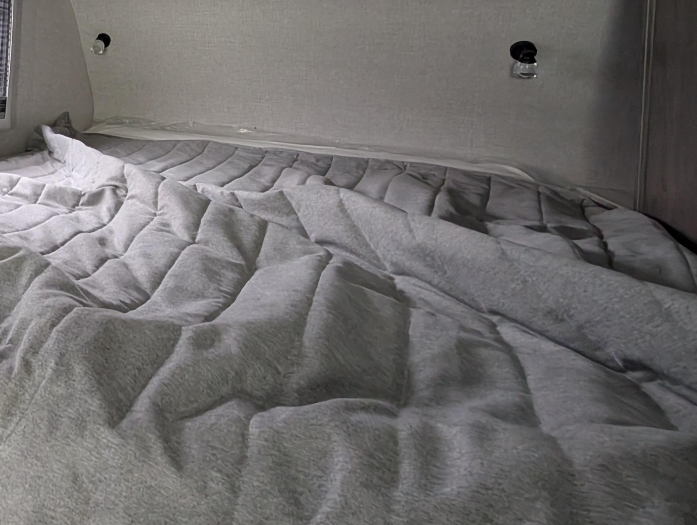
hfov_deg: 52.3
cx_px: 5
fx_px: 544
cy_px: 66
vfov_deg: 47.0
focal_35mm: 27
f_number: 1.7
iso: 308
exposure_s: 1/23.8
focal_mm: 2.02
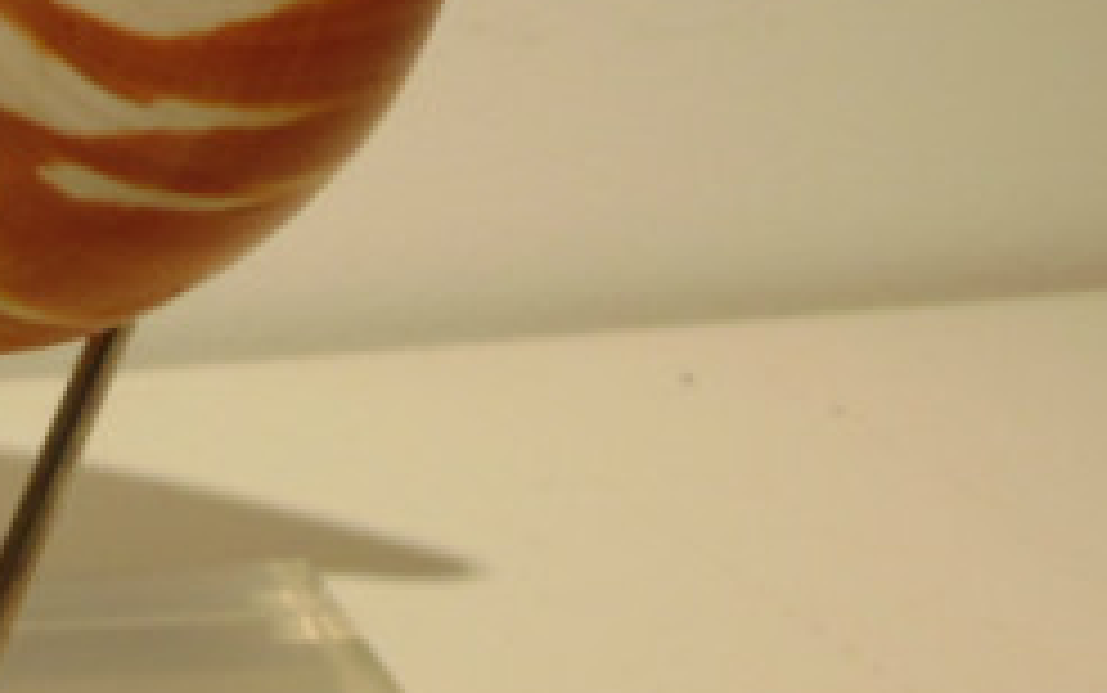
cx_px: -146
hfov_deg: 17.4
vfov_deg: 11.2
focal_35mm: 115
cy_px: -104
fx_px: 3471
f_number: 3
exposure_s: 1/80
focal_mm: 4.5
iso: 80
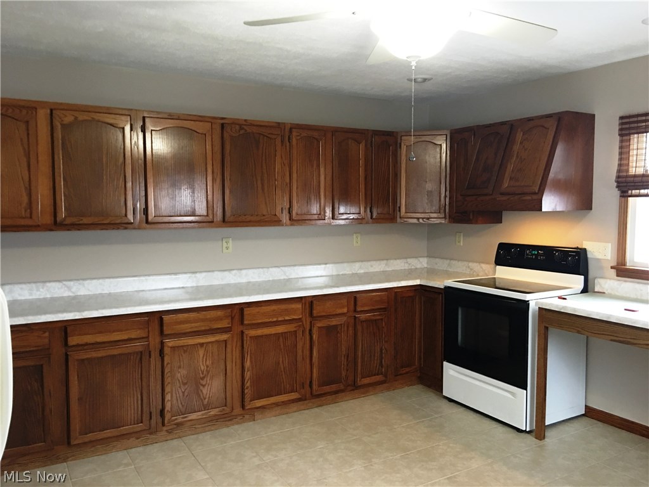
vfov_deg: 48.2
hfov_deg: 61.7
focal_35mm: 29
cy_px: 244
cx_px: 324
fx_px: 544
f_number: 2.2
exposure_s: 1/10
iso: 100
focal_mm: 4.15
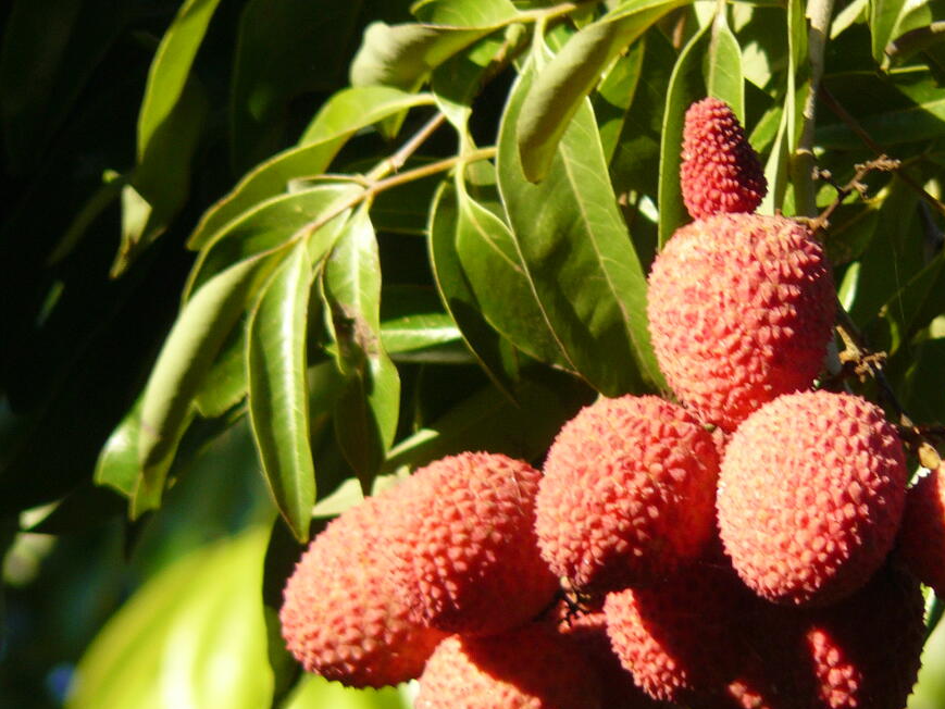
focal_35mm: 716
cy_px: 457
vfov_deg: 2.1
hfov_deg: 2.8
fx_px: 19549
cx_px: 747
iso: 100
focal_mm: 72
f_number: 4
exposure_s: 1/200
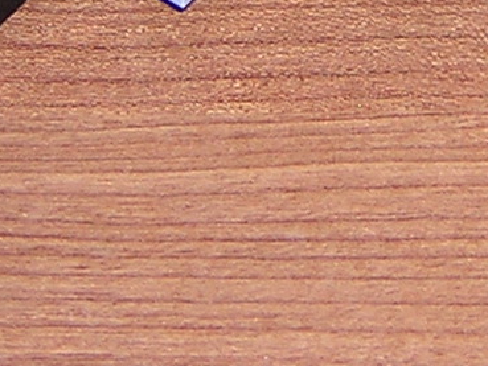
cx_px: 438
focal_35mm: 156
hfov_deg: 12.6
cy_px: -353
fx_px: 2200
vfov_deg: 9.0
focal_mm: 4.7
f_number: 2.6
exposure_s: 1/60.1
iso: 100
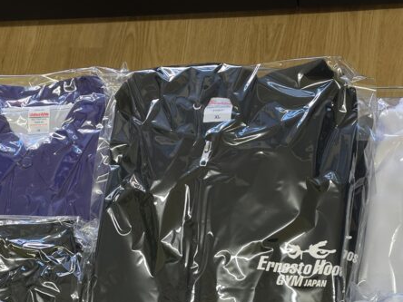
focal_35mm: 60
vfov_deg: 23.4
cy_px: 300
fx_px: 699
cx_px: 171
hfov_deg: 32.1
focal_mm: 4.2
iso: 80
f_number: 1.6
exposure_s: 1/120
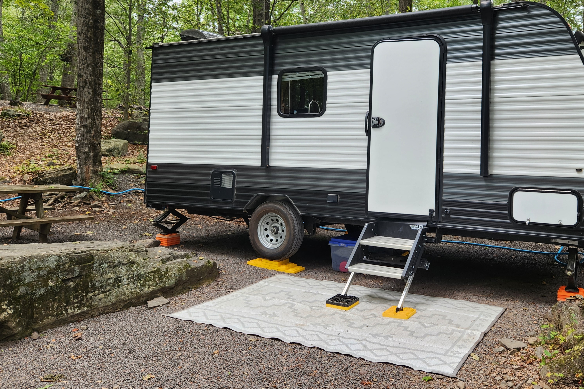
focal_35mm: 32
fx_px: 519
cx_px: 344
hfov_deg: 58.3
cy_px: 153
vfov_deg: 40.9
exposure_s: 1/180
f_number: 1.8
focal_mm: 5.4
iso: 25
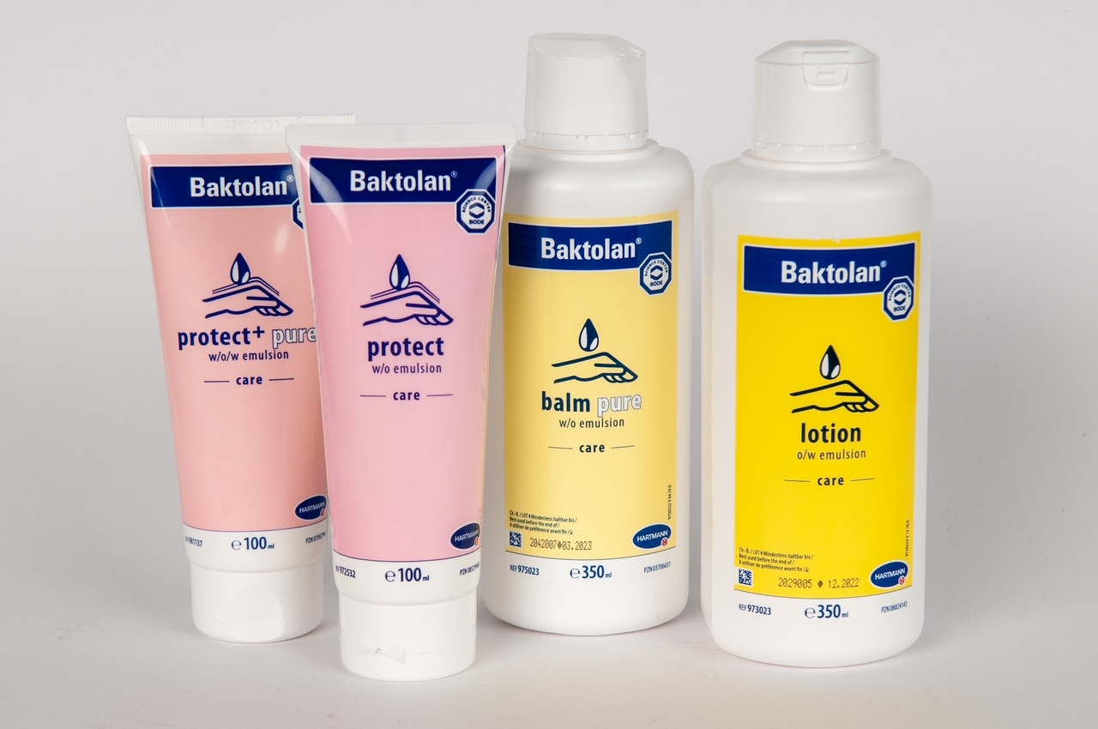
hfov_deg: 29.9
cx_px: 549
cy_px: 364
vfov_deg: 20.1
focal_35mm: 68
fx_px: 2056
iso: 100
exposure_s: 1/125
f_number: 8
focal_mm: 45
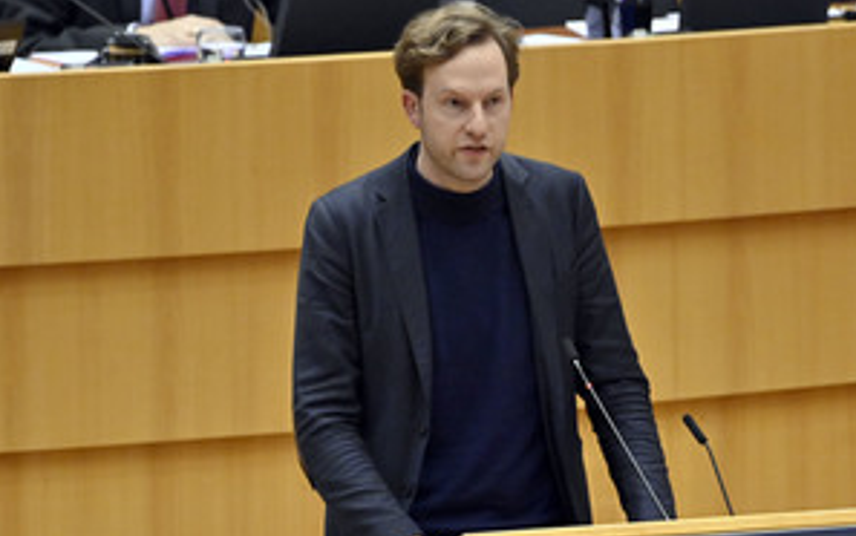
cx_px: 550
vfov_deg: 1.8
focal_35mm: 741
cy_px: 403
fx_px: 17296
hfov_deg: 2.8
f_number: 6
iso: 5000
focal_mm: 480
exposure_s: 1/640
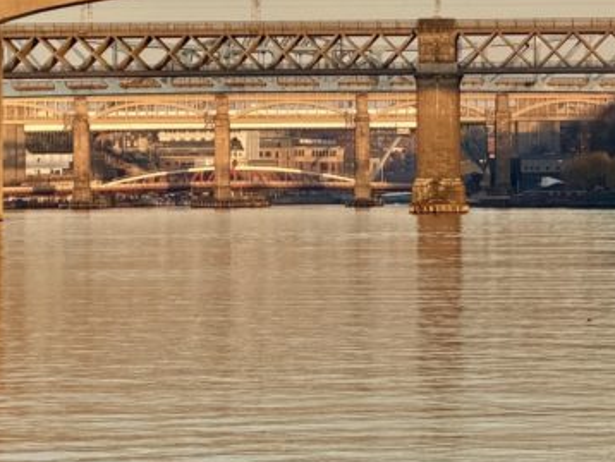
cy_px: -115
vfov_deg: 5.2
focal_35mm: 286
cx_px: 478
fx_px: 5085
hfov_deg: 6.9
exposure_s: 1/549
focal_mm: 16.89
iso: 50
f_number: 2.8
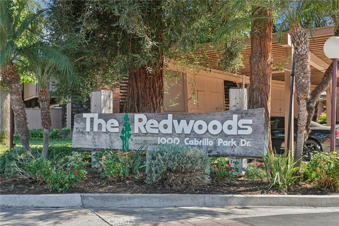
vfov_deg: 26.5
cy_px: 113
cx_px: 170
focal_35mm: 51
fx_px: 480
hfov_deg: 38.9
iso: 100
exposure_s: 1/60
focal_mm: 51
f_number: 8
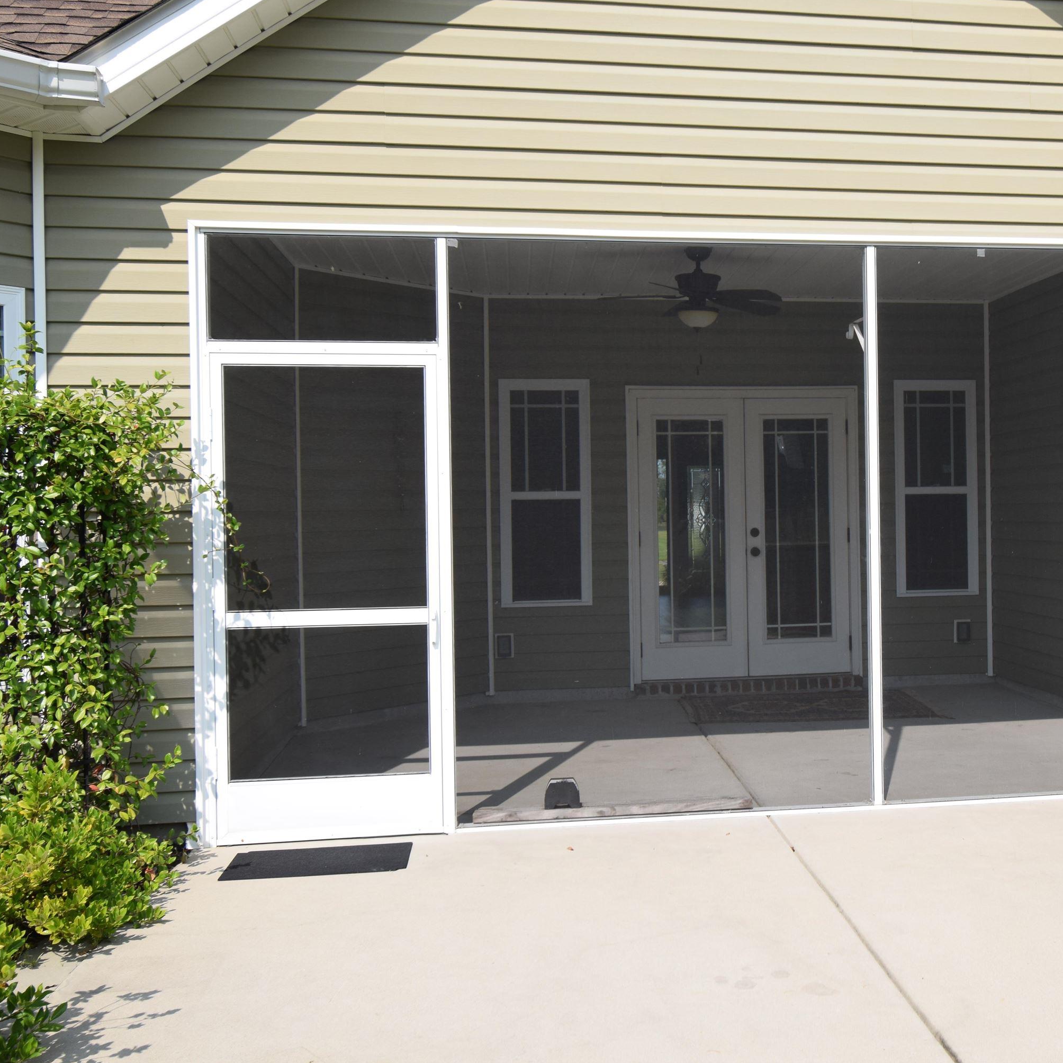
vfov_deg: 42.8
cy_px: 523
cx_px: 758
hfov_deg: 41.9
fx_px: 1355
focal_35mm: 39
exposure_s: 1/400
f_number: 10
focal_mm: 20
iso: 200
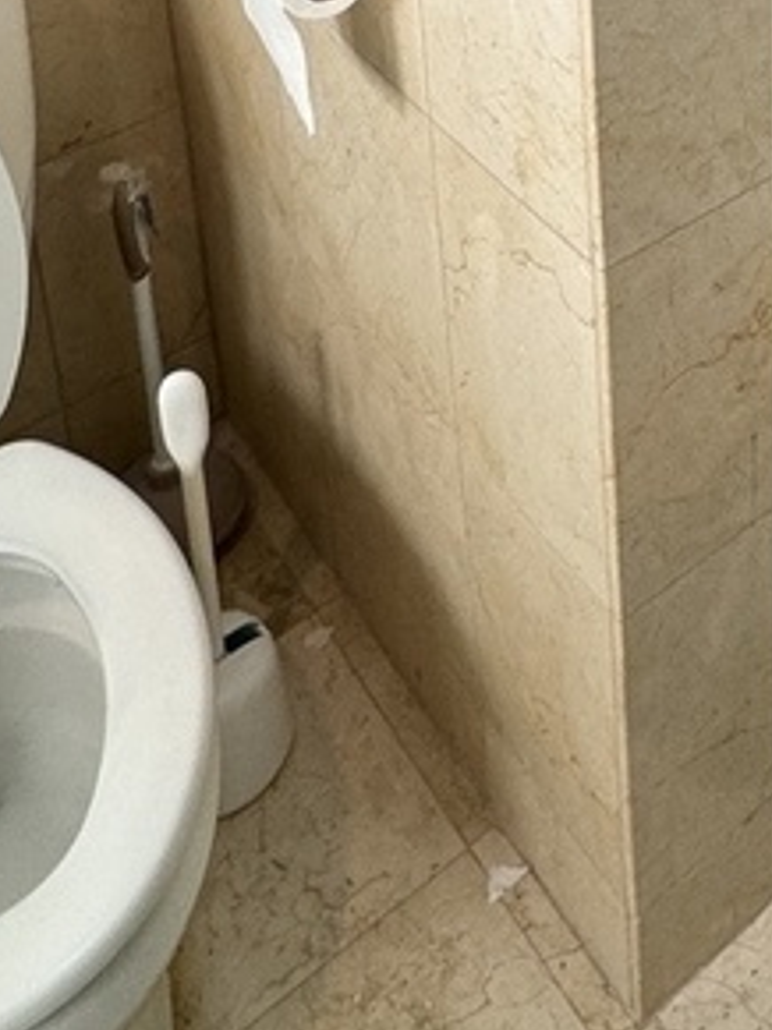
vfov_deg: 28.5
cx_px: 825
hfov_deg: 26.1
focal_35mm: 52
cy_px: -386
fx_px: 1547
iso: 125
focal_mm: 2.22
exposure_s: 1/120
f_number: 2.2
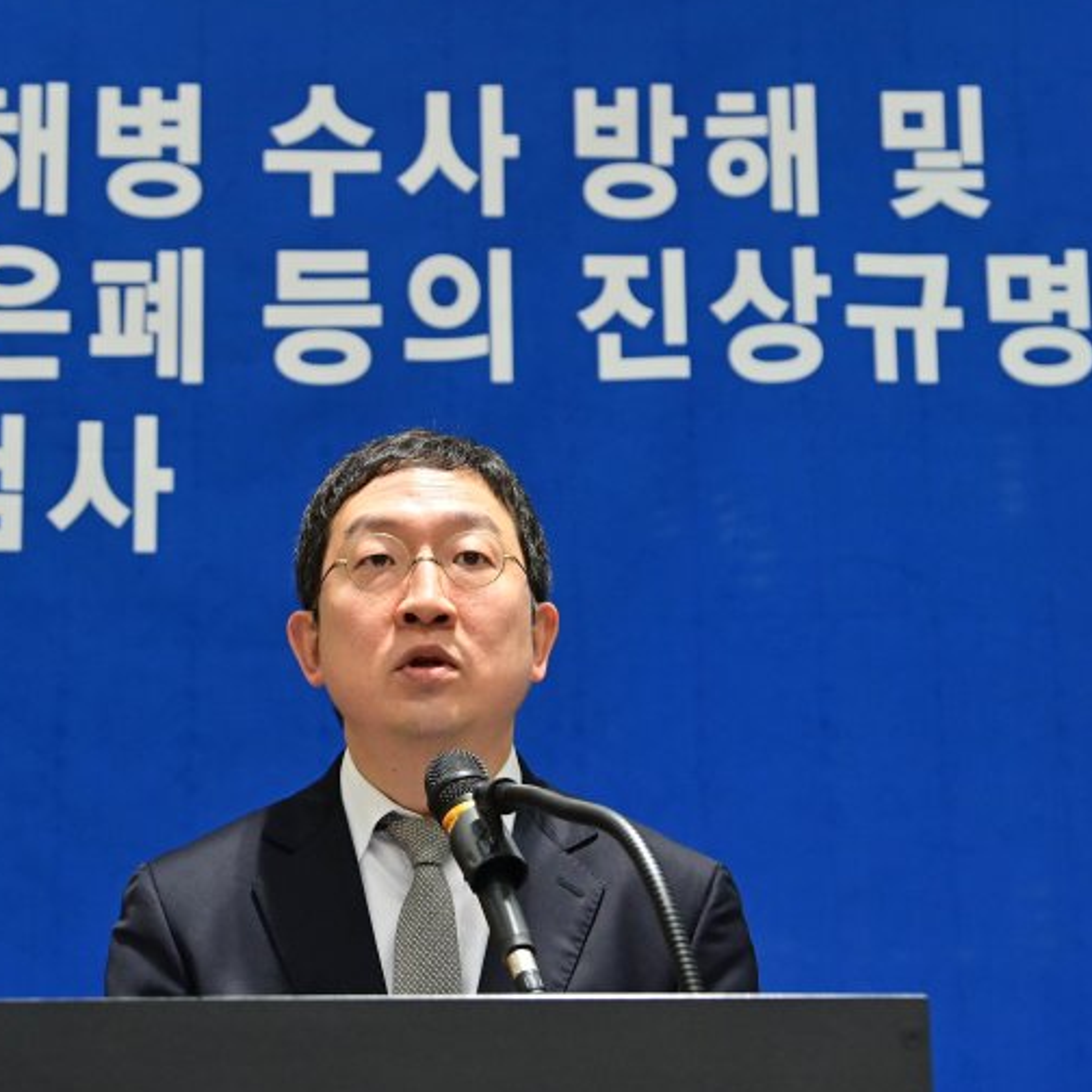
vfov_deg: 15.0
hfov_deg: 15.0
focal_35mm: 116
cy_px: 551
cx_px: 420
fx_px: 4140
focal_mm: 86
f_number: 4.5
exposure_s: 1/250
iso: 2500
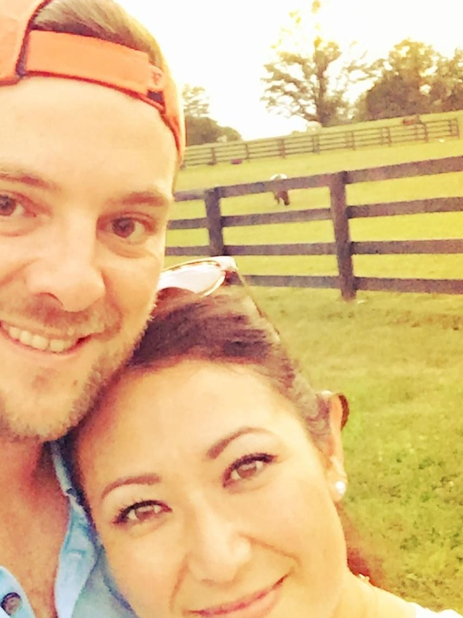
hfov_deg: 46.6
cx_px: 121
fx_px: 517
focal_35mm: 29
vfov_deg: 61.3
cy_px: 256
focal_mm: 2.65
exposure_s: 1/15
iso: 1000
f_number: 2.2
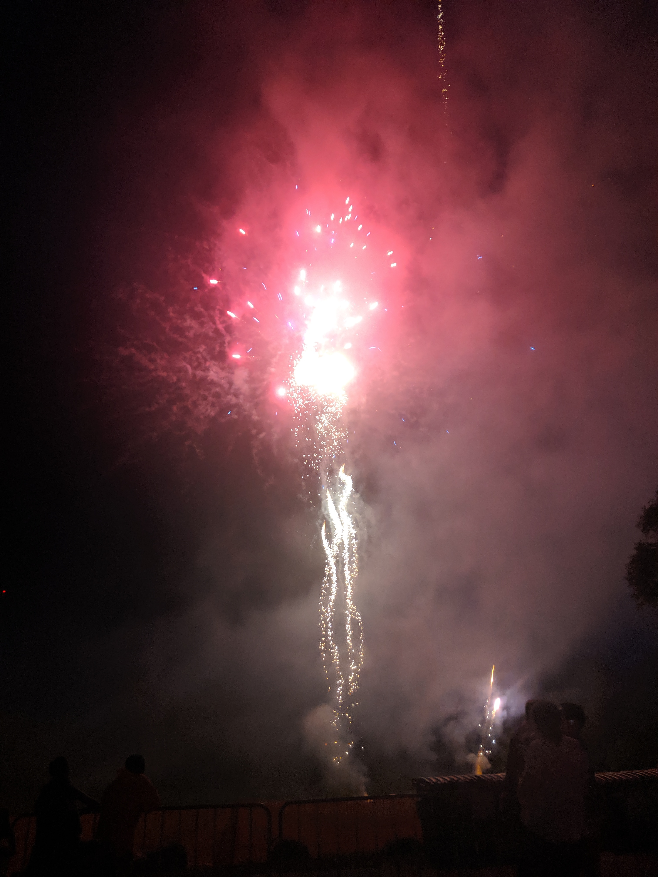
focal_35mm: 27
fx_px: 684
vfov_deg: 65.3
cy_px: 438
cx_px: 329
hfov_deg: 51.4
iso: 233
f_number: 1.8
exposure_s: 1/40.1
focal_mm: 4.44
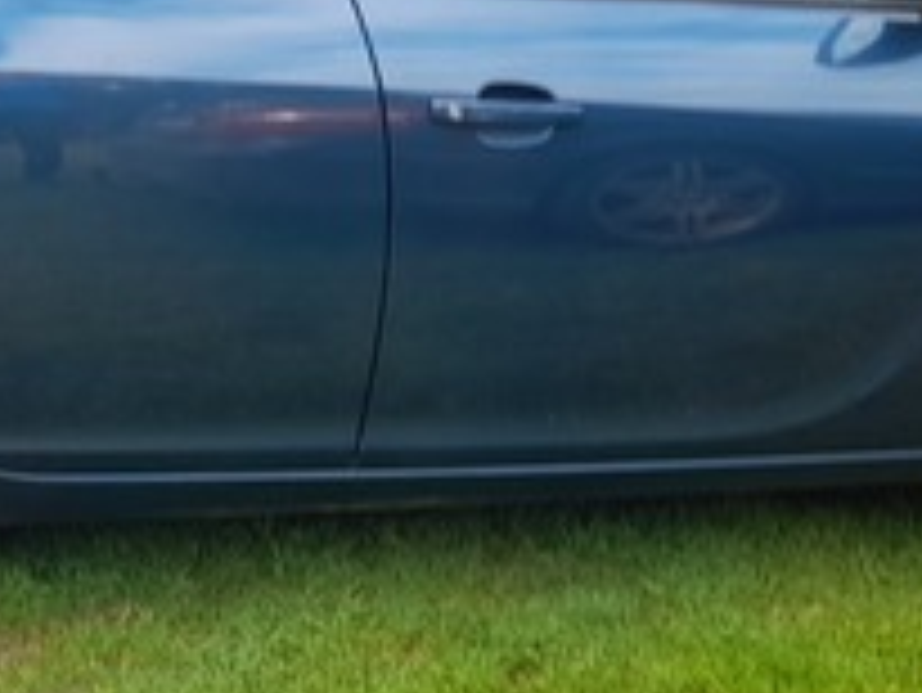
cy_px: 90
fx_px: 2079
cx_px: 261
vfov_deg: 18.6
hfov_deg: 24.8
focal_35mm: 78
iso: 25
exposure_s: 1/100
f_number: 2
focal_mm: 4.6
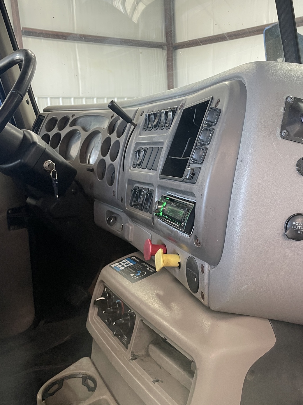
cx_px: 190
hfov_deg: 41.5
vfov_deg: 53.9
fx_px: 397
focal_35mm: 34
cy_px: 194
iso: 125
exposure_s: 1/74
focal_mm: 4.2
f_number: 1.6
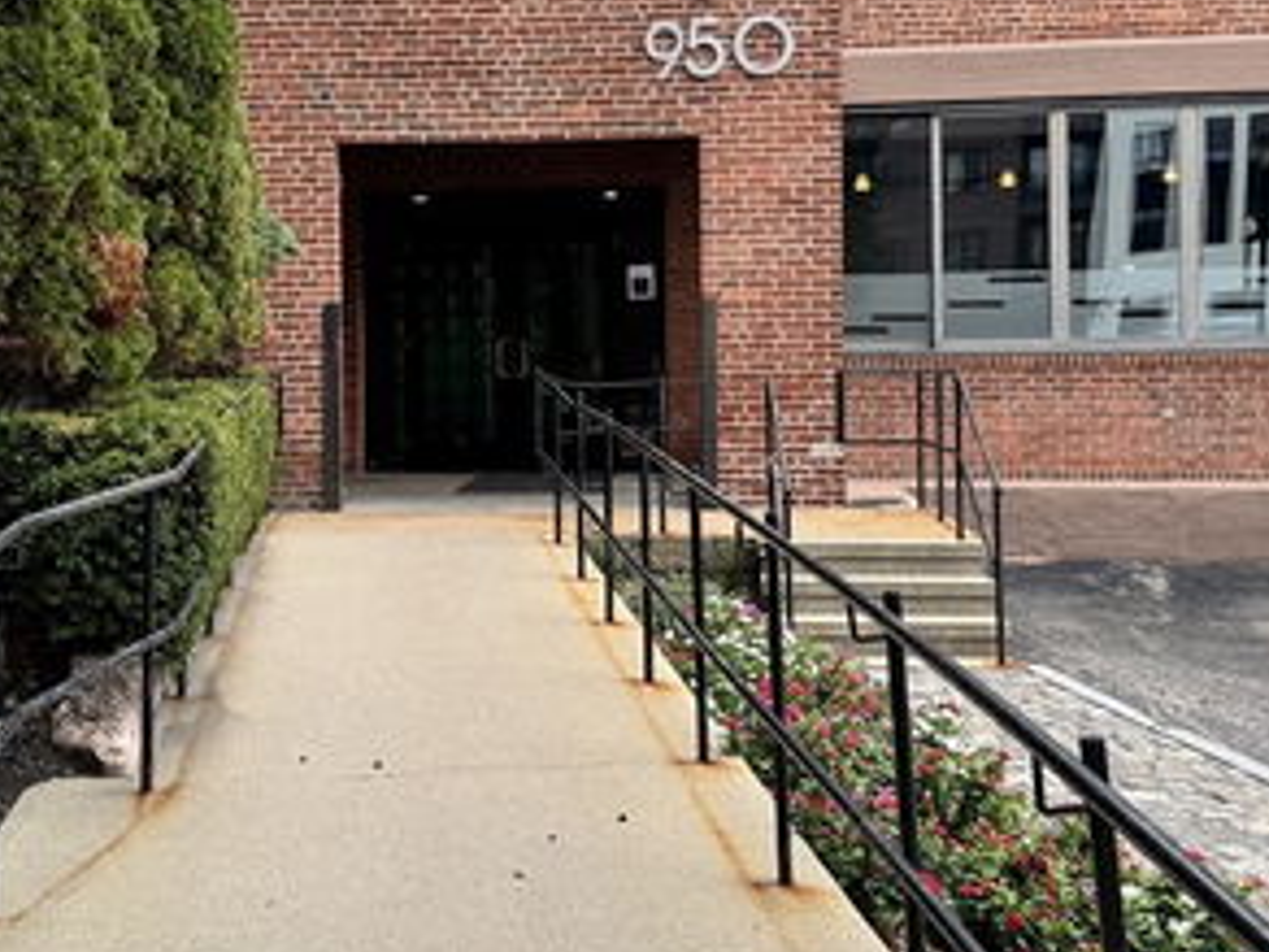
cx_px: 535
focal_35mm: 47
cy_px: 341
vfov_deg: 30.7
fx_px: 1723
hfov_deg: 40.3
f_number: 1.78
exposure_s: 1/451
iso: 80
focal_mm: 6.76
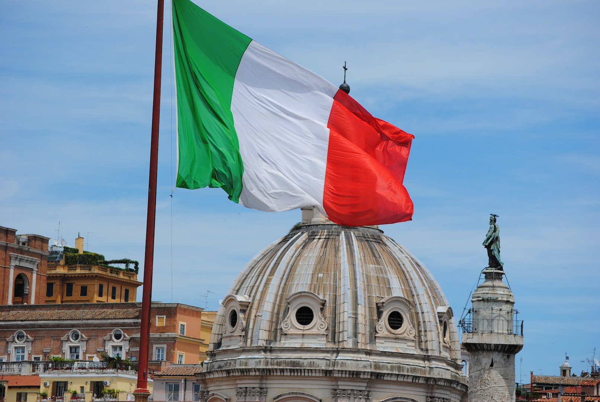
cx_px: 300
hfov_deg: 13.4
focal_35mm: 153
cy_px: 201
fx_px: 2553
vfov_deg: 9.0
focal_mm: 102
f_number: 6.3
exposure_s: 1/640
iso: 100
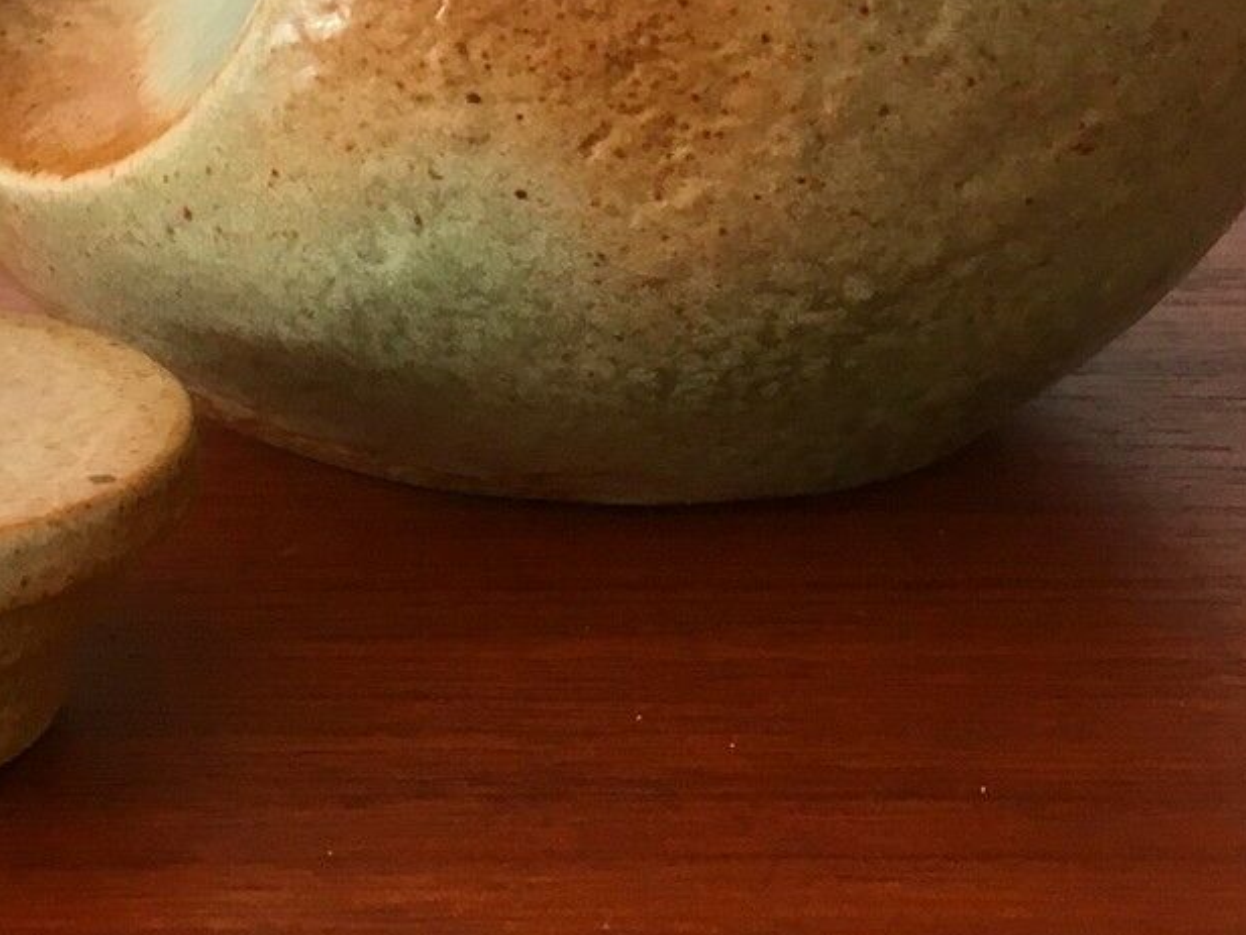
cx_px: 497
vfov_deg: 15.0
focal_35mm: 94
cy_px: -283
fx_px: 3384
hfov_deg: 20.8
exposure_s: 1/33
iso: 40
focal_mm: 4.15
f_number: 2.2
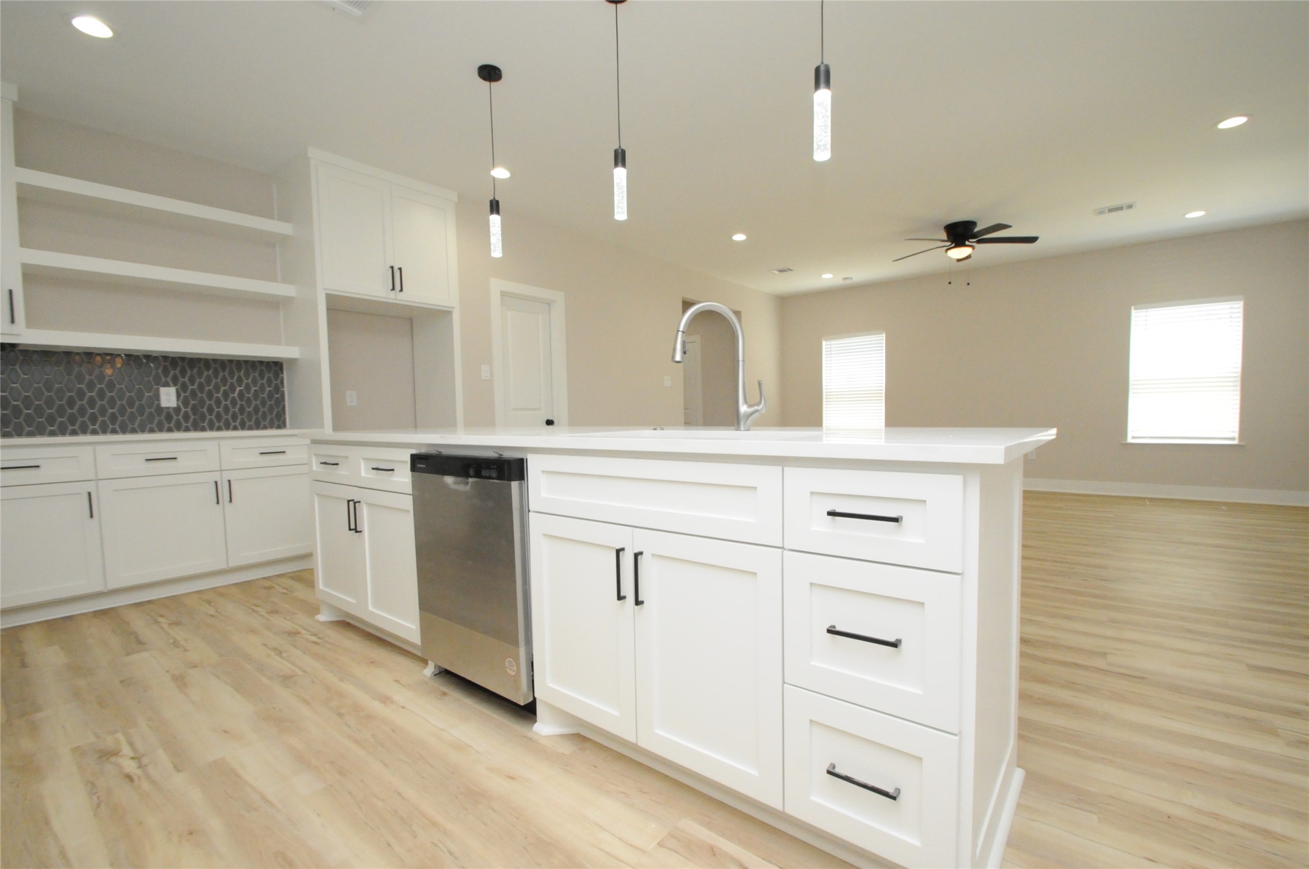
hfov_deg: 100.5
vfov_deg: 77.2
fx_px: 545
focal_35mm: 15
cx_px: 654
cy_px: 434
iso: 3200
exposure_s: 1/160
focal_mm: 10
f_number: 10
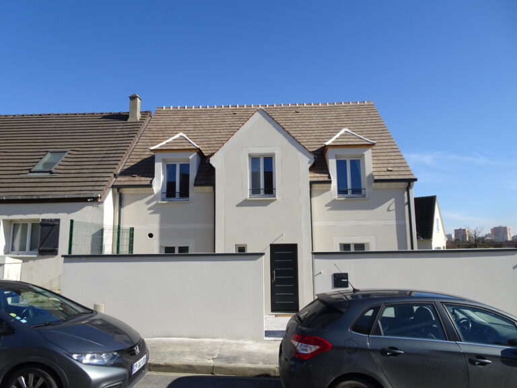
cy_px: 194
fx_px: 358
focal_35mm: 24
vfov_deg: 56.8
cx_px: 258
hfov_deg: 71.6
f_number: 3.5
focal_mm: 4.1
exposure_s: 1/1000
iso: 80
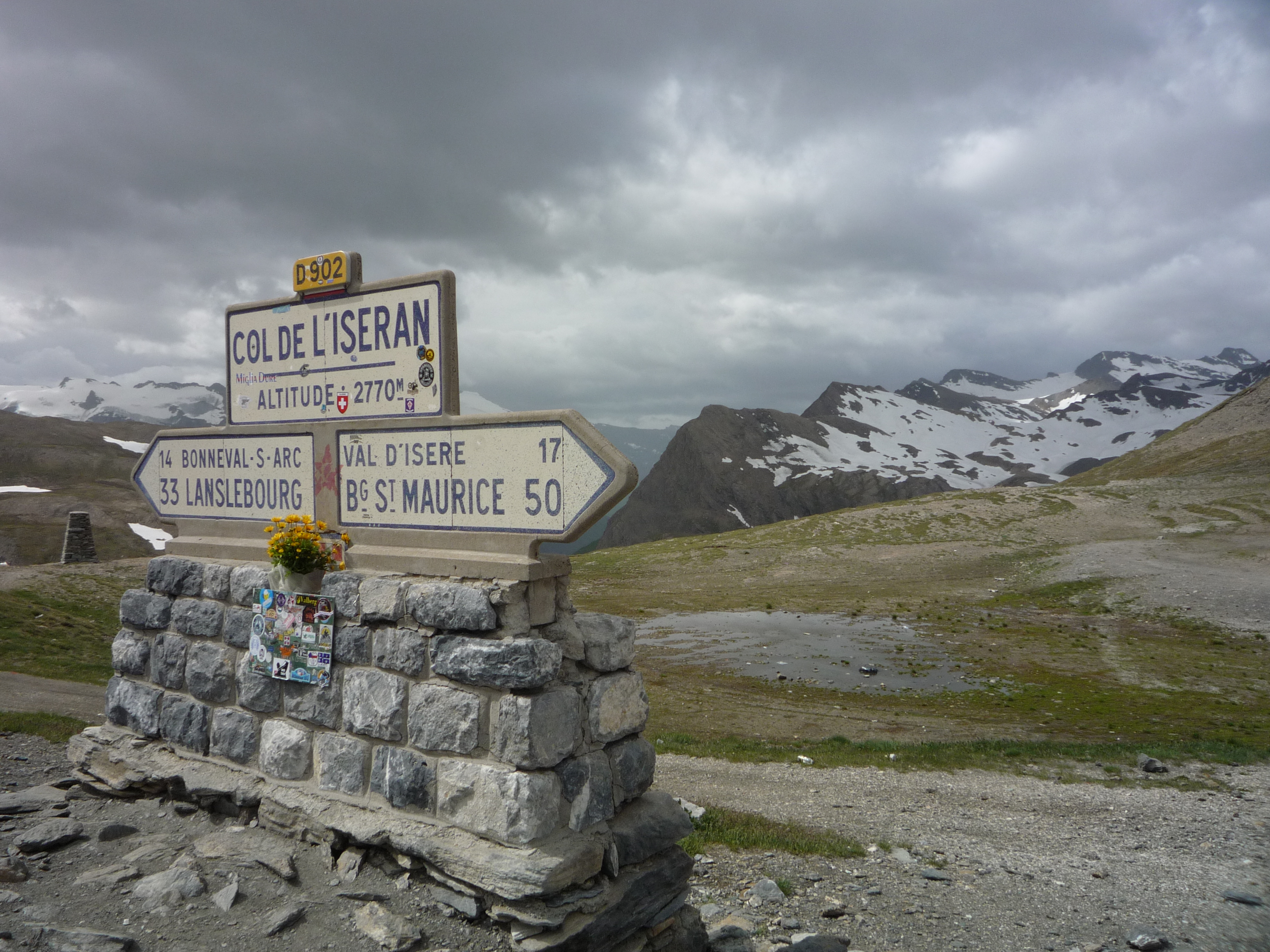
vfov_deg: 46.8
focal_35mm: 30
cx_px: 635
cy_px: 476
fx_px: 1101
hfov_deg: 60.0
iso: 100
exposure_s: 1/640
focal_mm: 5.2
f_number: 6.3
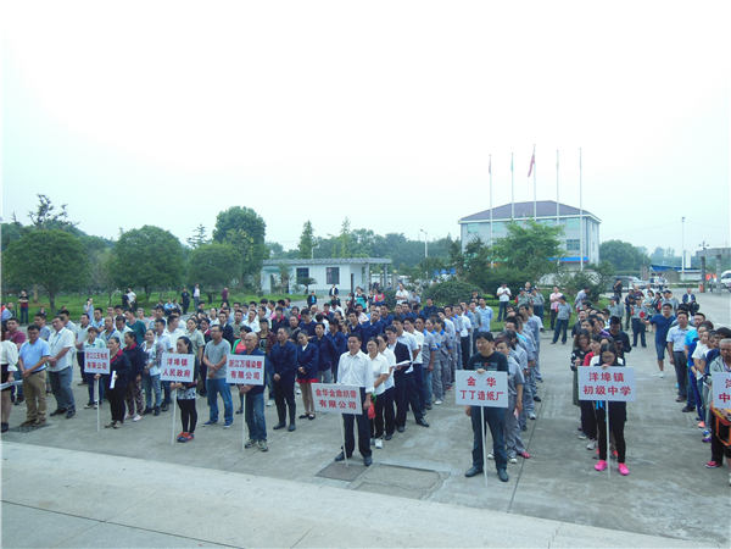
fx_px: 528
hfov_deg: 69.4
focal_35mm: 25
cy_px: 274
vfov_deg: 54.9
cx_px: 366
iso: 125
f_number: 3.5
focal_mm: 4.5
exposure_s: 1/100
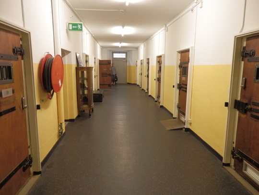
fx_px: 187
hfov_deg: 69.4
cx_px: 130
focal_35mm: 25
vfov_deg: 54.9
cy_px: 98
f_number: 3
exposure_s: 1/20
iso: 400
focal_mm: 4.5
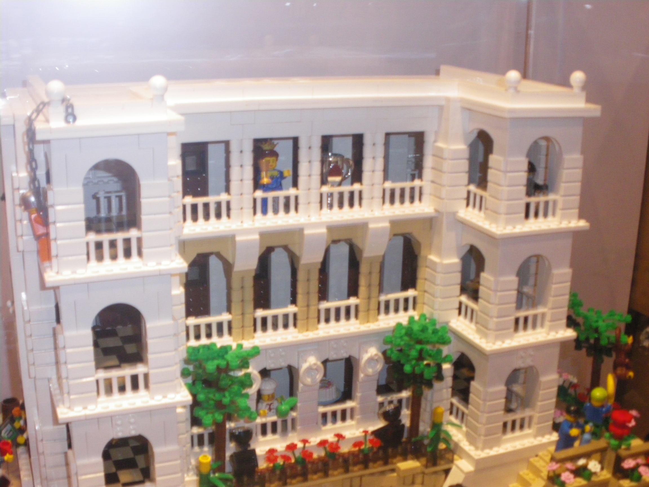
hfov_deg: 44.8
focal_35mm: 42
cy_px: 244
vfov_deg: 34.3
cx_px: 324
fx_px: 787
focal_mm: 7.5
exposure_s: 1/50
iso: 400
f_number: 4
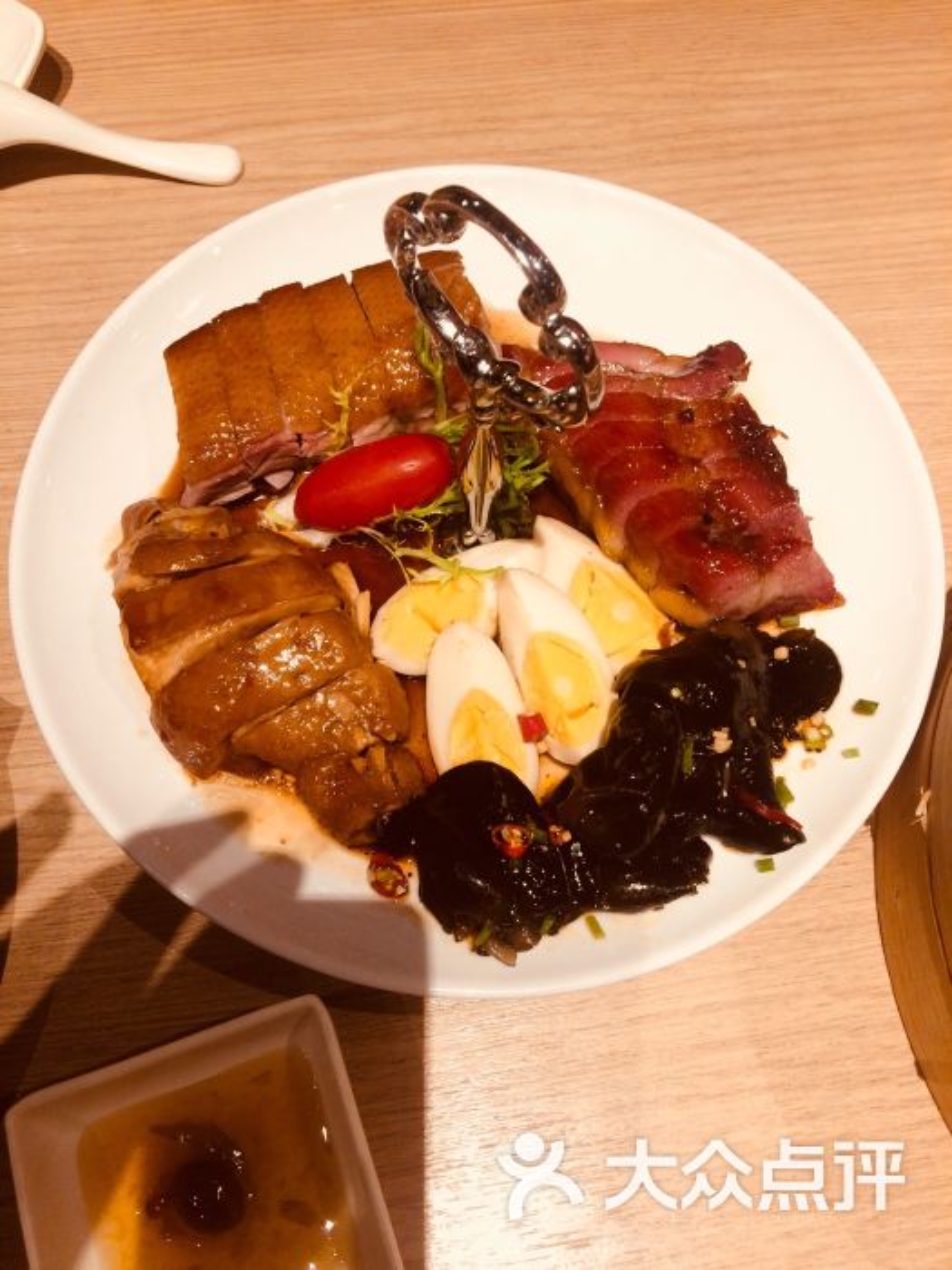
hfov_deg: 48.2
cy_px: 635
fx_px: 1063
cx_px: 476
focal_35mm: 29
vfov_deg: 61.7
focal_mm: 4.15
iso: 80
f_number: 2.2
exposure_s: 1/33
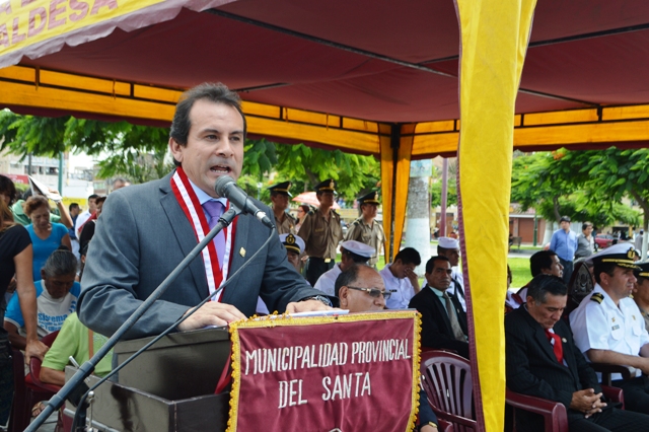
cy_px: 216
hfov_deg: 46.4
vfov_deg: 31.9
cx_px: 324
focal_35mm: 42
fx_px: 757
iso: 100
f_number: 6.3
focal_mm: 28
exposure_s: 1/160
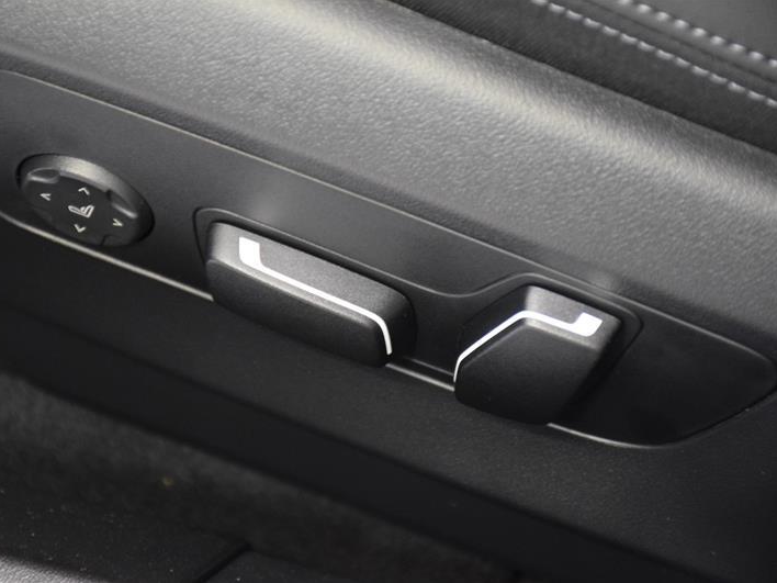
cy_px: 292
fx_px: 3659
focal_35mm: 163
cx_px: 341
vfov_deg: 9.1
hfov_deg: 12.1
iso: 3200
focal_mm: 100
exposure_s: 1/15
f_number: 5.6
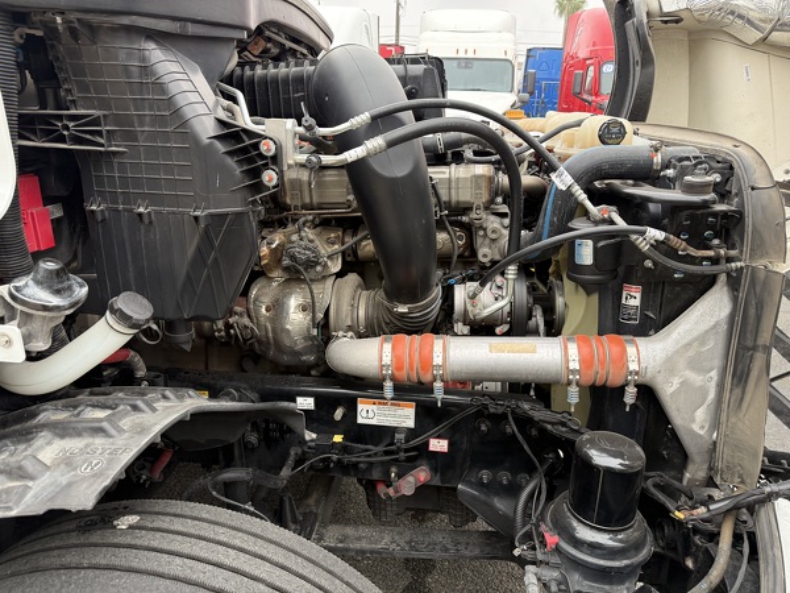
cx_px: 395
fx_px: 548
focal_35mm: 24
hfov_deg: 71.6
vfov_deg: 56.8
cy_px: 296
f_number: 1.78
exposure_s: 1/194
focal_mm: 6.76
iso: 125
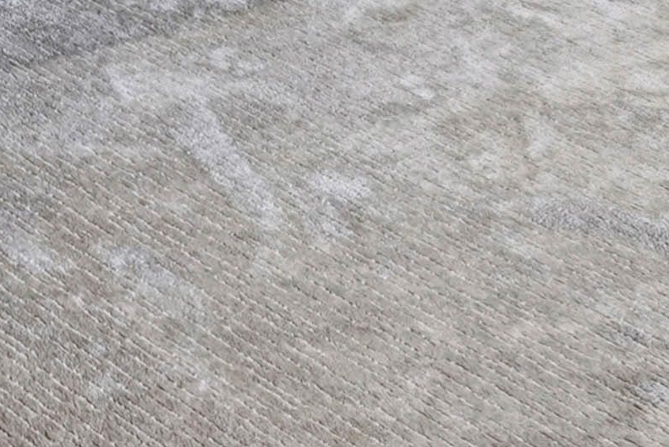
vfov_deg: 9.7
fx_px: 2147
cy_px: -801
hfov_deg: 16.1
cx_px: -349
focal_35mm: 116
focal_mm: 15.2
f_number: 8
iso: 400
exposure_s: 1/25
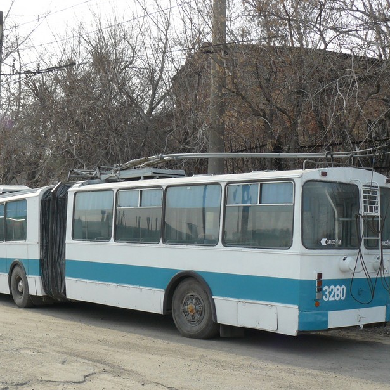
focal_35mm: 53
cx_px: 141
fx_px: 676
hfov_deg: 32.0
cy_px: 228
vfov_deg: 32.1
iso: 100
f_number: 4.5
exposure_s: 1/250
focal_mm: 6
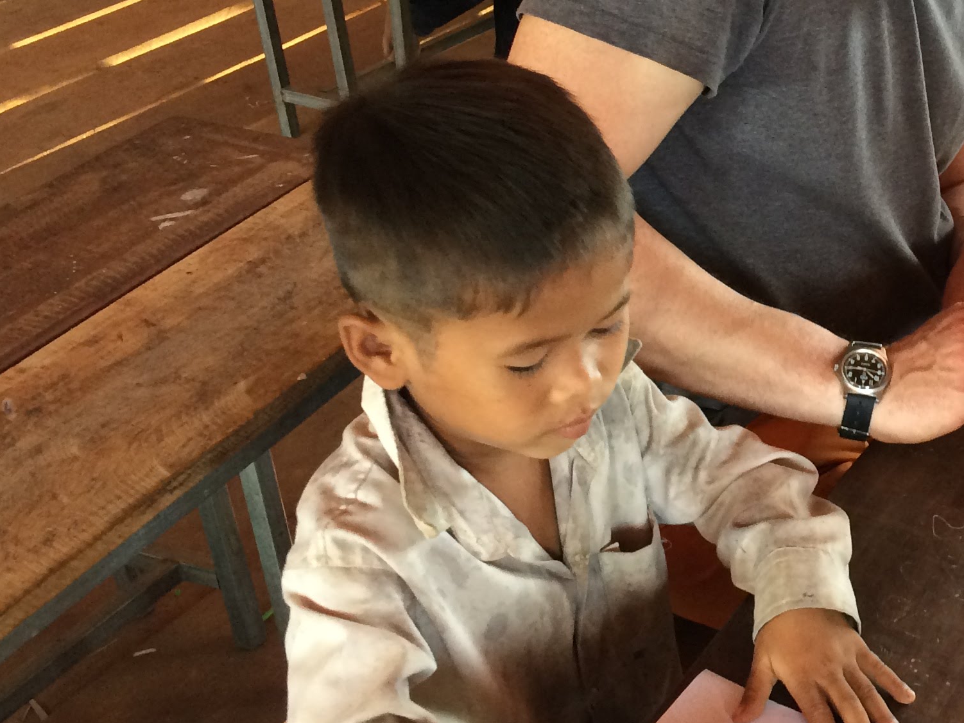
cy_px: 272
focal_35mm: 63
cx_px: 861
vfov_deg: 23.2
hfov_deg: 29.5
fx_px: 1755
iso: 160
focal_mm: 4.15
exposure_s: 1/33
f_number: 2.2
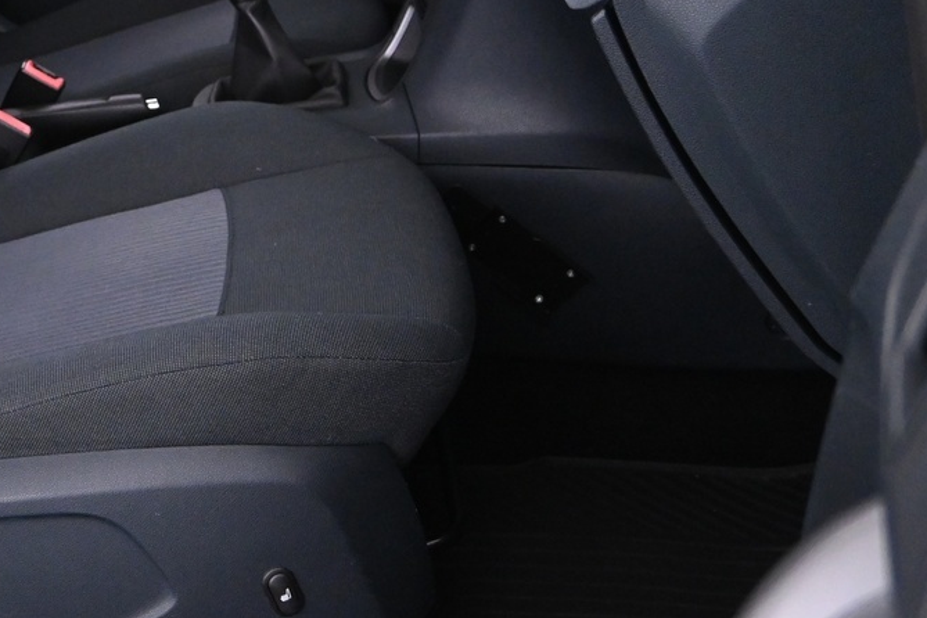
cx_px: -93
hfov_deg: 28.7
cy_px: 6
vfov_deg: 20.7
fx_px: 1638
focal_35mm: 64
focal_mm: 17.5
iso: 2500
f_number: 3.5
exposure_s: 1/30
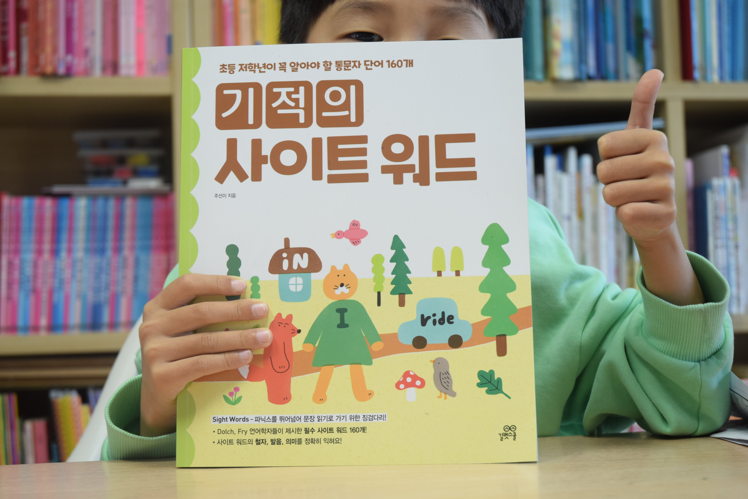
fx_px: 1185
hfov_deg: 35.0
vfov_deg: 23.8
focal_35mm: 57
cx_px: 374
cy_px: 250
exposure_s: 1/60
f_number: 4.2
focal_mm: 38
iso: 560
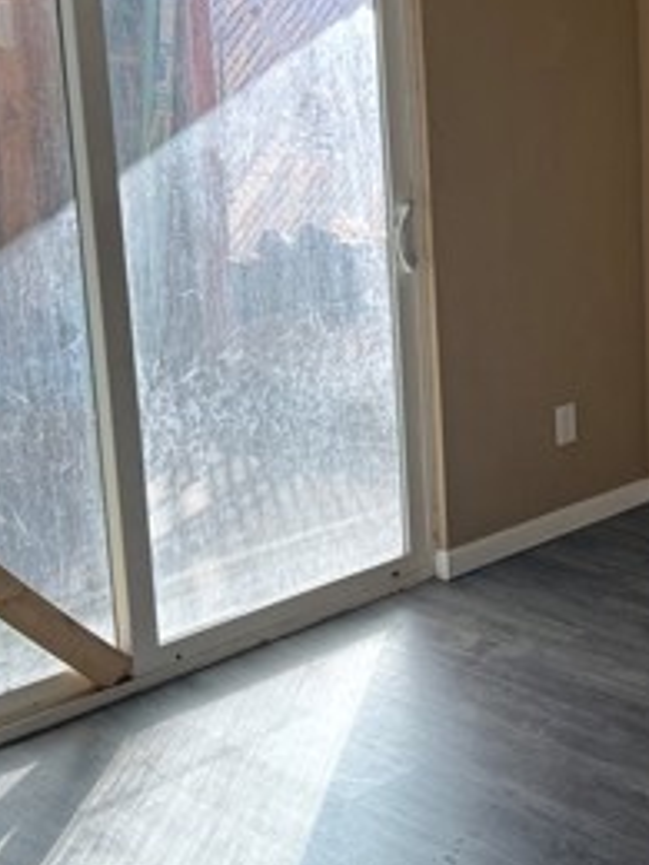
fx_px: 1475
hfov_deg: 23.4
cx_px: 699
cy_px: 303
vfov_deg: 32.5
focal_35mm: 59
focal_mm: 6.76
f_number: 1.78
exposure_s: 1/276
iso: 64
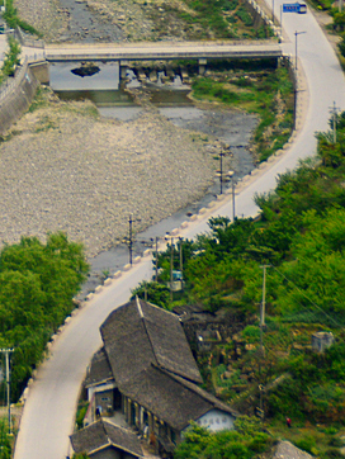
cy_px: 65
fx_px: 4194
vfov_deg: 6.3
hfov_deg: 4.6
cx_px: -357
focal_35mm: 316
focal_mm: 66
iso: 160
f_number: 5.3
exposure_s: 1/2000
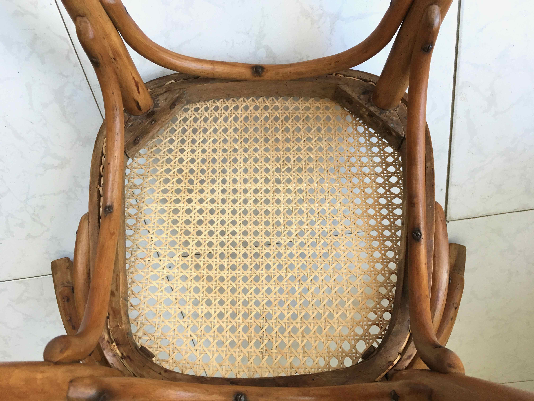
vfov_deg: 48.2
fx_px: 447
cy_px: 200
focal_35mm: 29
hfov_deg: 61.7
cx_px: 267
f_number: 2.2
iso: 125
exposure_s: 1/33
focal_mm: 4.15
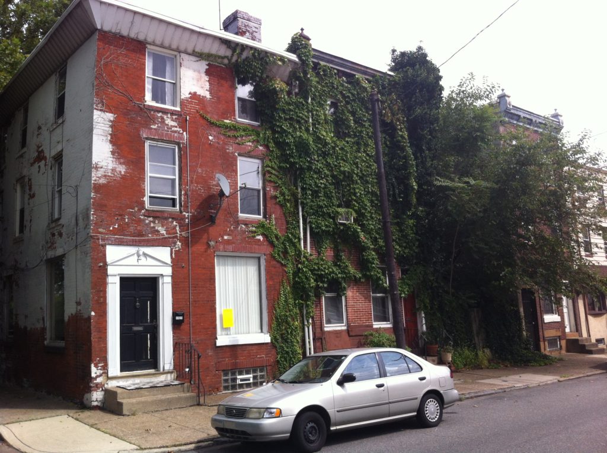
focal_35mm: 35
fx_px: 613
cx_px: 304
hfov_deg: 52.7
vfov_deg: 40.6
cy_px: 226
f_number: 2.8
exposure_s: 1/686
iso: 80
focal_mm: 3.85
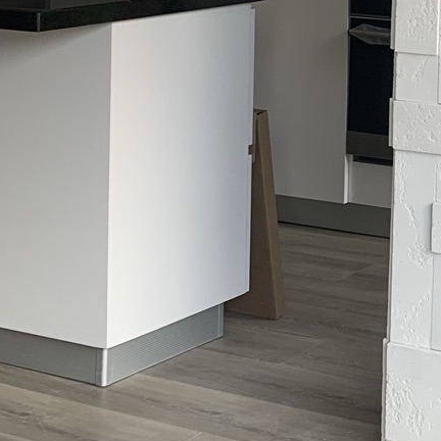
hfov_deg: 15.5
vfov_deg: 15.4
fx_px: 1571
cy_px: -92
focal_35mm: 109
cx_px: 513
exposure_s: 1/121
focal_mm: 4.25
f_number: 1.8
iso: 32
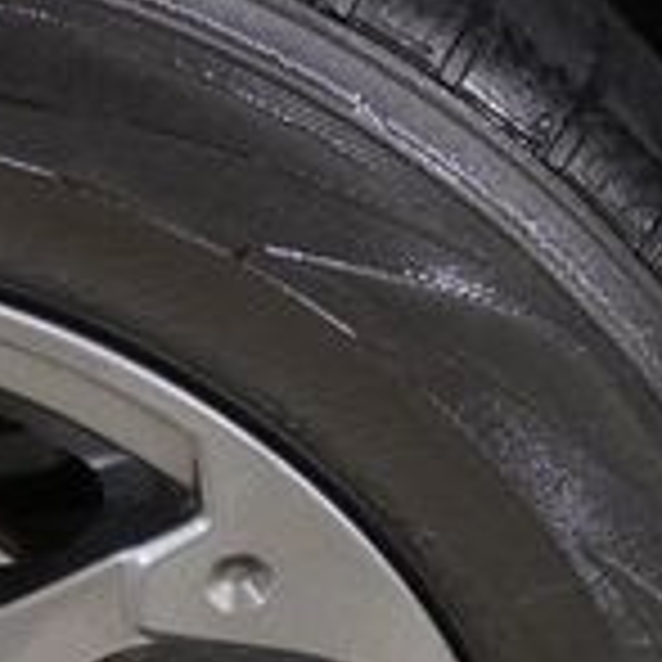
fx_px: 1926
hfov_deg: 18.3
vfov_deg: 18.6
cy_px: 770
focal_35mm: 89
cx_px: -185
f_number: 3.5
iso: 6400
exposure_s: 1/50
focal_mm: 16
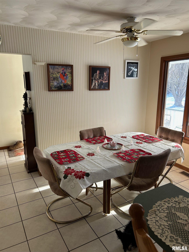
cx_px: 94
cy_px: 126
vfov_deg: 67.3
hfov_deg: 53.1
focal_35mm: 26
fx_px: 189
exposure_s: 1/121
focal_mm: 5.7
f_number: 1.5
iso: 80
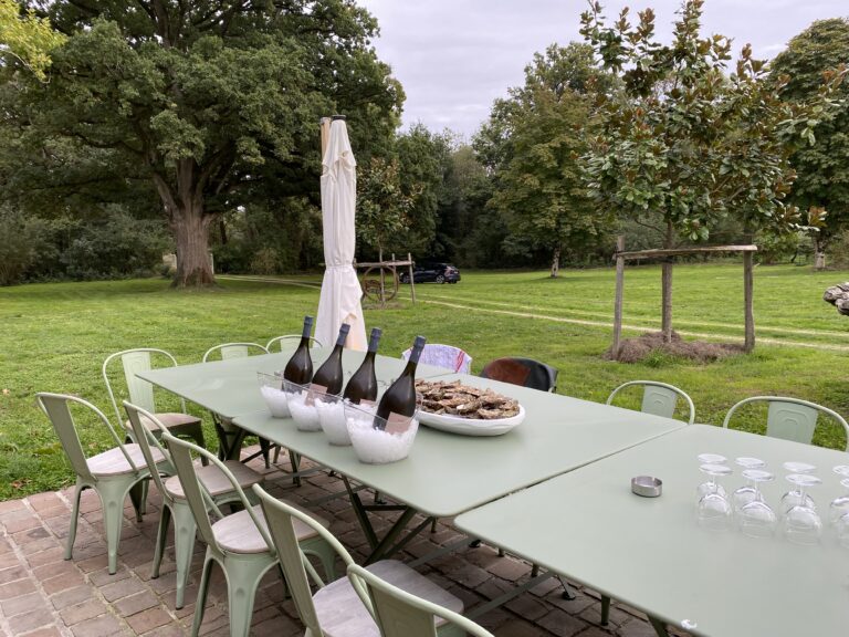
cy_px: 318
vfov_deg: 53.1
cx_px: 424
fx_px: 638
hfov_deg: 67.3
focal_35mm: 26
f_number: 1.8
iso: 32
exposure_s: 1/198
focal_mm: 4.25
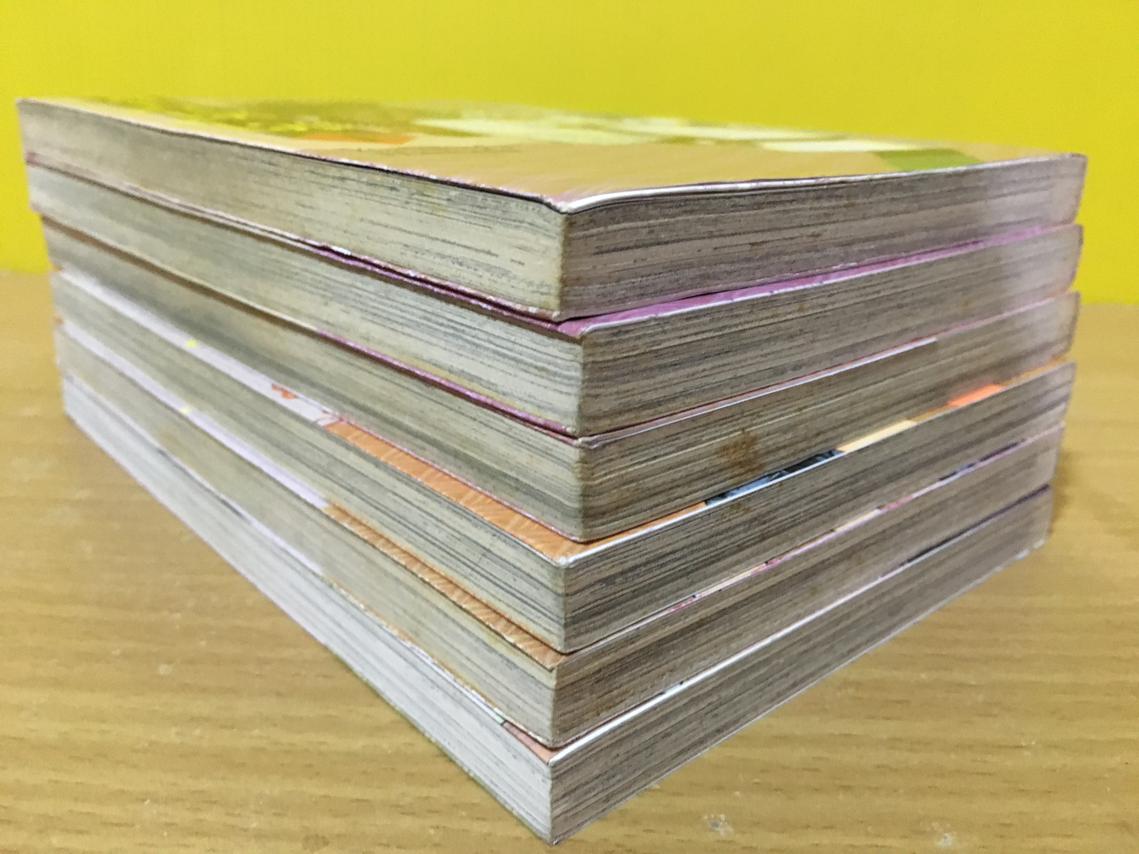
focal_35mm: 29
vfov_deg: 48.2
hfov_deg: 61.7
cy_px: 427
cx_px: 570
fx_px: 954
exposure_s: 1/17
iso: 250
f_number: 2.2
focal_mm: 4.15
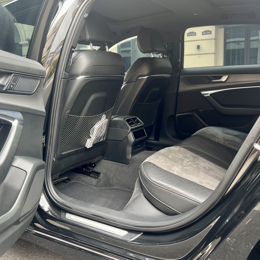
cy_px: 115
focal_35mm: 35
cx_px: 109
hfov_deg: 47.0
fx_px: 297
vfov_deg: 47.1
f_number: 1.5
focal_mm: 5.7
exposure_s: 1/121
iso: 80
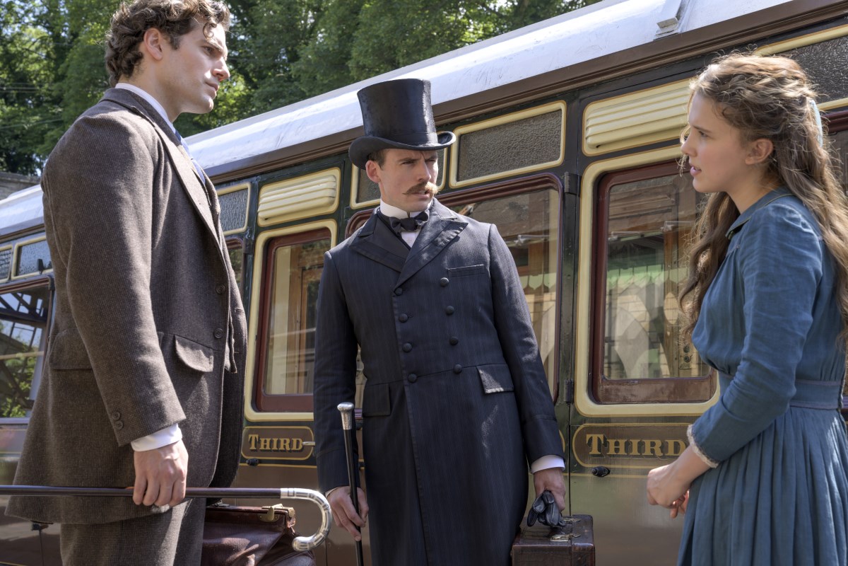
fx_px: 1107
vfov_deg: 28.6
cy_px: 283
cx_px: 424
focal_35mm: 47
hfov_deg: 41.9
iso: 160
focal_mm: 47
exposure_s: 1/160
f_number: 8
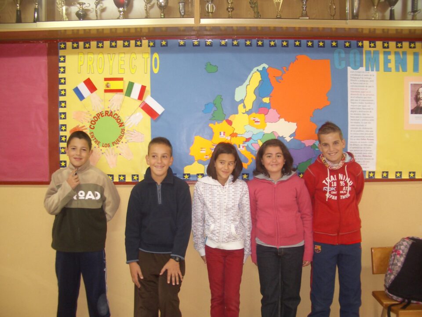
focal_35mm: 35
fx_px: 427
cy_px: 158
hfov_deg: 52.6
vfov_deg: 40.7
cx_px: 211
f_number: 2.6
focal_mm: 5.8
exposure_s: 1/20
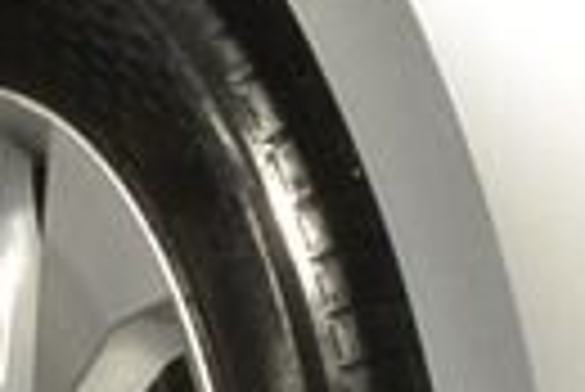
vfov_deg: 6.4
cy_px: -7
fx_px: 3465
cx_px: 756
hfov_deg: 9.5
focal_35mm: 213
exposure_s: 1/250
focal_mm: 10
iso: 160
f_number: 16
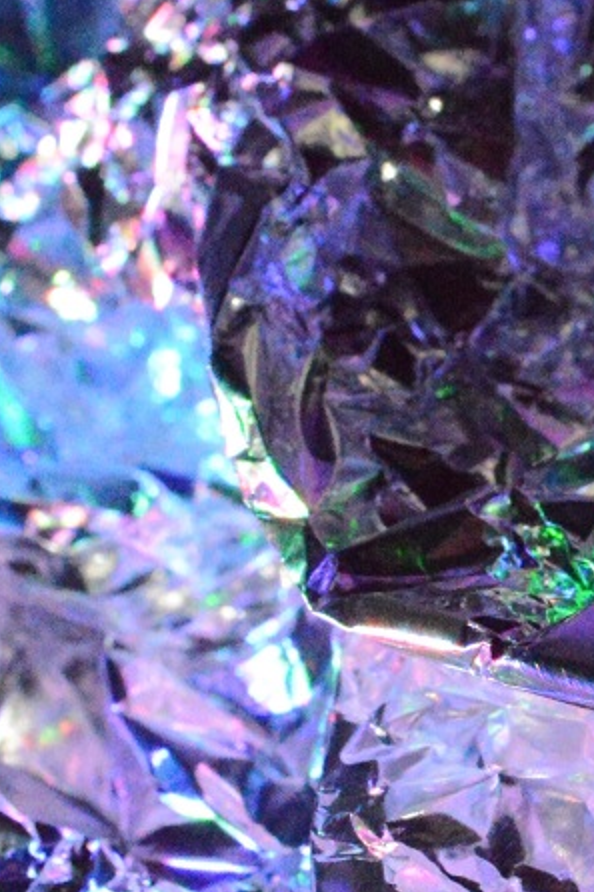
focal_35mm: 147
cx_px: 752
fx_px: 3633
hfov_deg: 9.2
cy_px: 614
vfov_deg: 14.0
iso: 12800
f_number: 10
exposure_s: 1/1000
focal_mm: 29
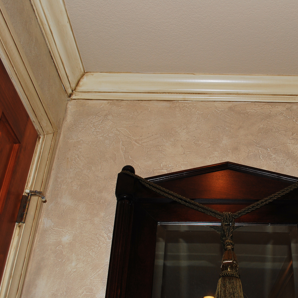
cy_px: 148
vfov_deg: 34.0
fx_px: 487
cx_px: 222
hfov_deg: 33.4
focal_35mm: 50
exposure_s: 1/60
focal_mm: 26
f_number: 5.6
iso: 200
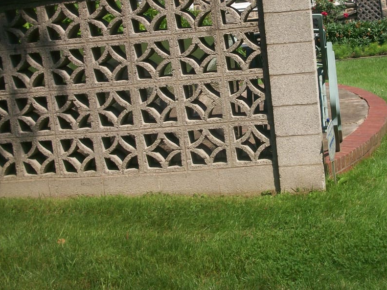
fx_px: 660
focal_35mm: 59
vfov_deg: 24.5
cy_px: 69
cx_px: 247
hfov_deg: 32.5
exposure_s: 1/320
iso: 80
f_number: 5.6
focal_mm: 6.3
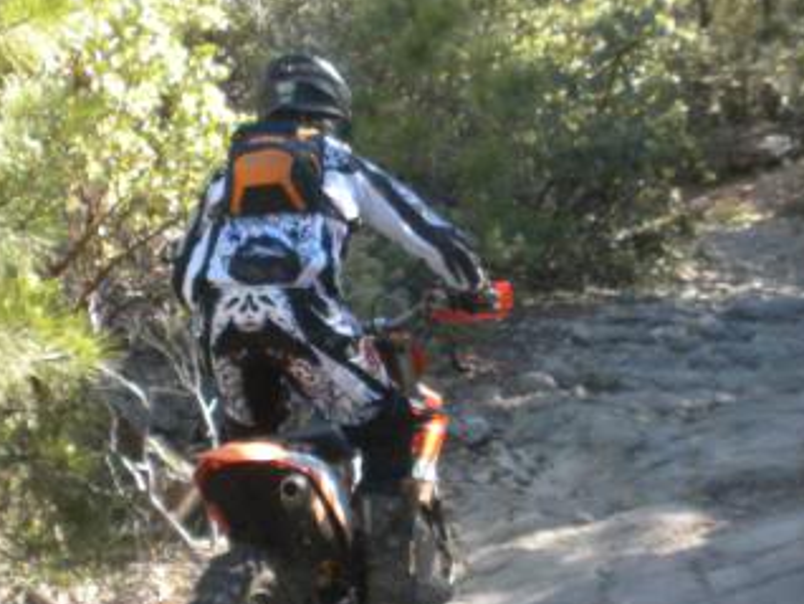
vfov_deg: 15.9
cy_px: 349
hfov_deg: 21.1
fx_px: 2162
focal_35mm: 93
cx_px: 432
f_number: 3.5
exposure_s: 1/412
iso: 328
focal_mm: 6.6
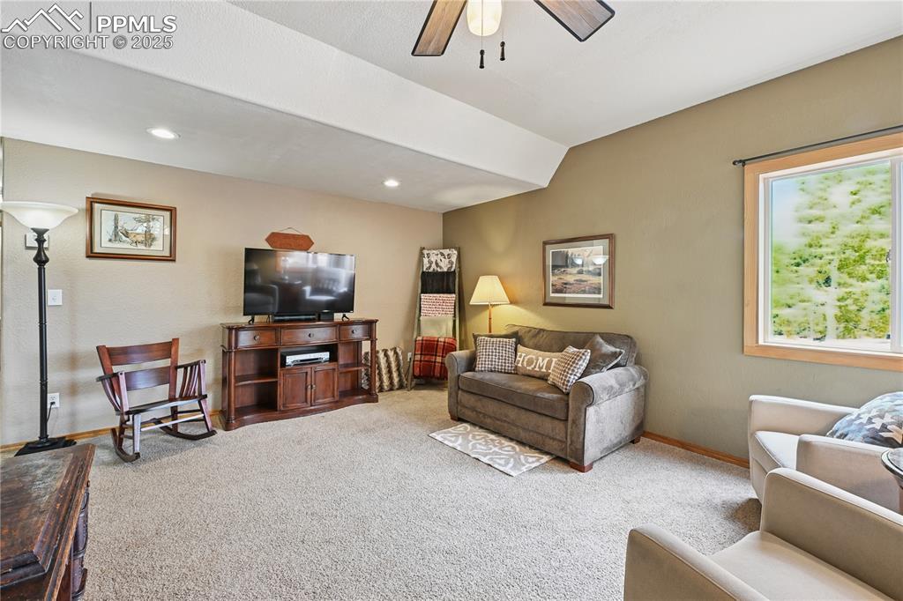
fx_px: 376
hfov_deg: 100.4
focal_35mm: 15
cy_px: 300
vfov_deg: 77.3
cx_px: 452
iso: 800
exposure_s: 1/4
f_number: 11
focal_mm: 15
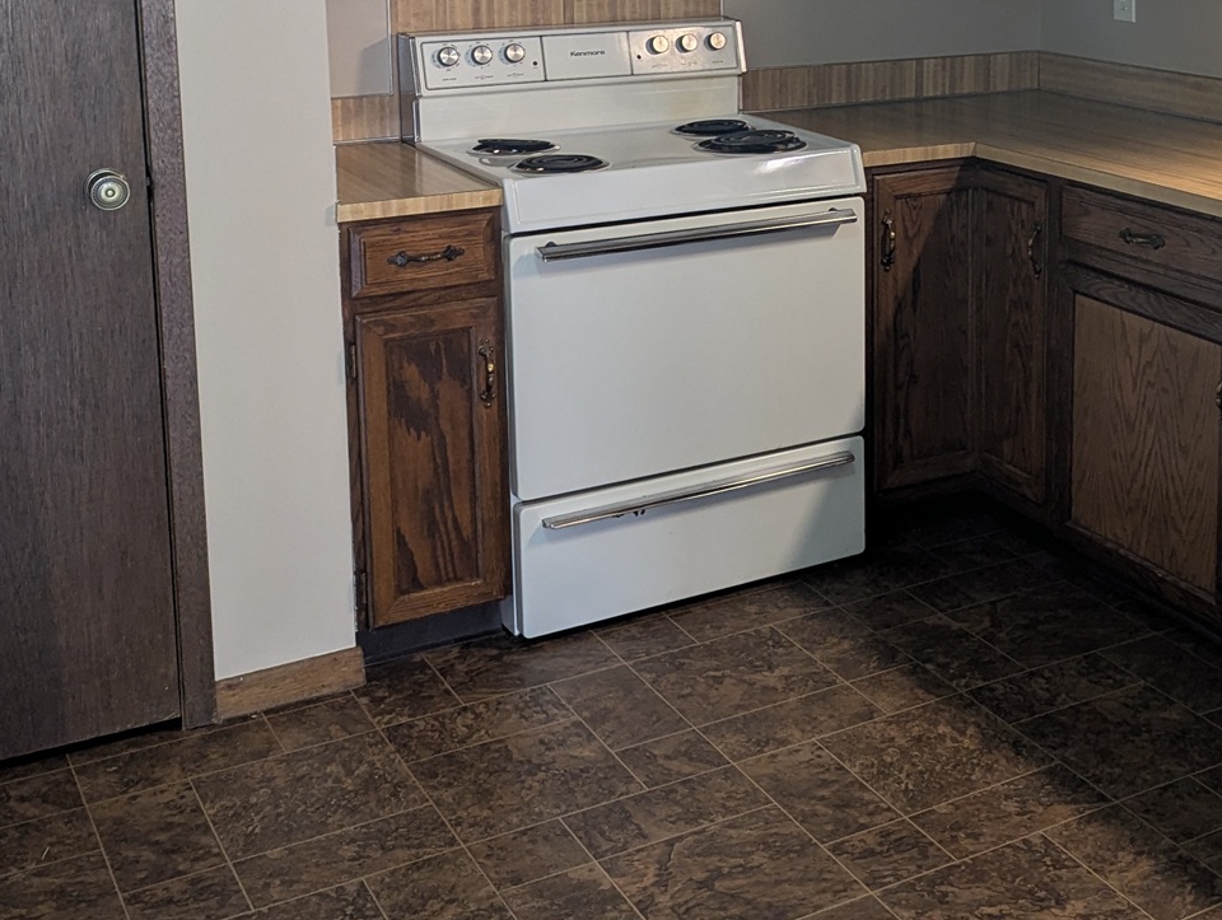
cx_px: 1002
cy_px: 117
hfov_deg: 36.0
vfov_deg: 27.7
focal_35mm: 51
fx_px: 1803
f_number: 1.85
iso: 167
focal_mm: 6.81
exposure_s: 1/24
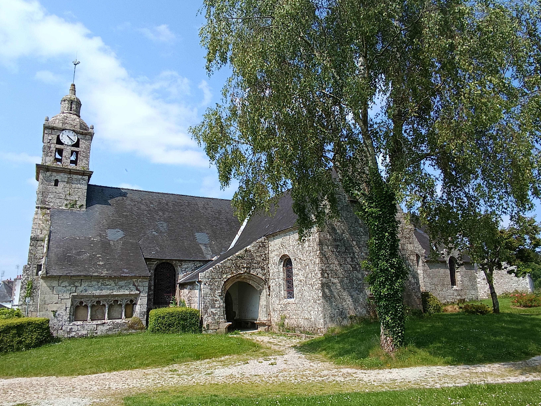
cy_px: 203
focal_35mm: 16
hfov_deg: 94.5
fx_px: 250
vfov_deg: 78.1
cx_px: 270
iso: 50
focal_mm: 1.65
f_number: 2.2
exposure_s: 1/711
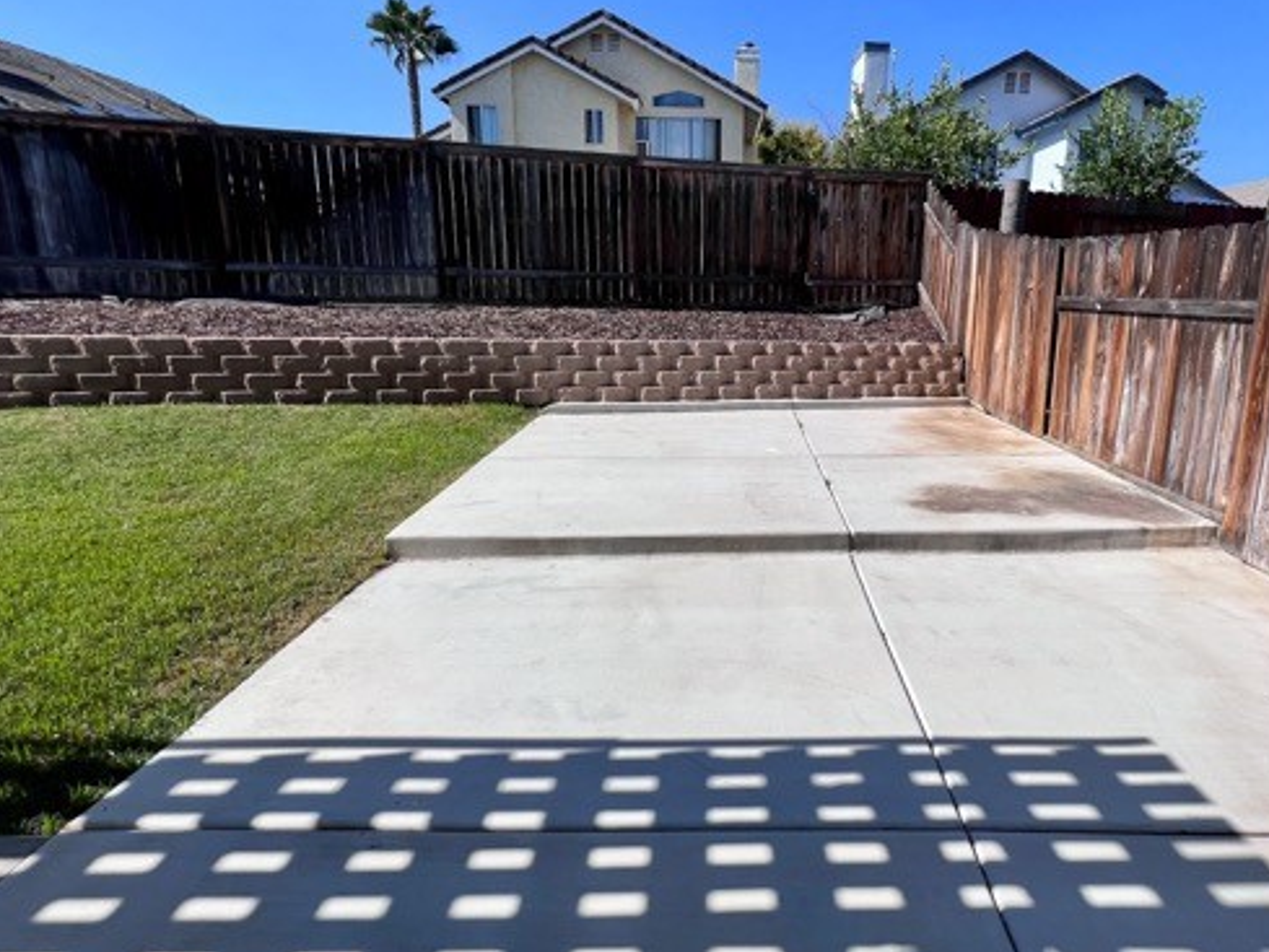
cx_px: 724
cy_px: 420
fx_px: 623
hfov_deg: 90.4
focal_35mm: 17
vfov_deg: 74.5
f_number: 1.8
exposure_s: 1/2800
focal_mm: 1.57
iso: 32
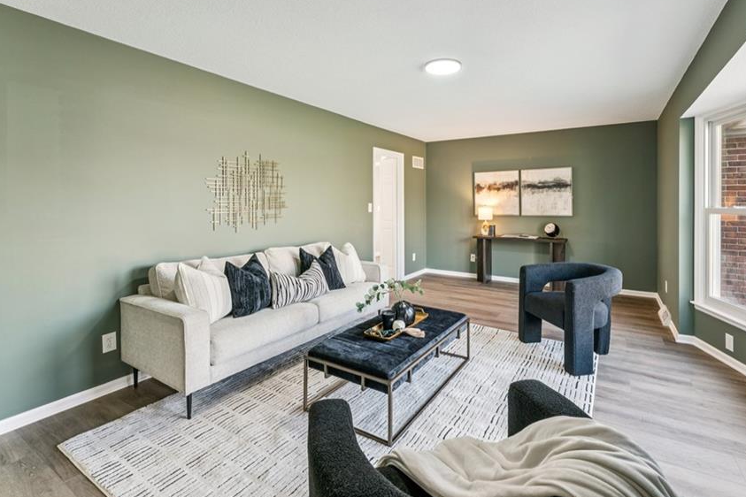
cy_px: 203
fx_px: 352
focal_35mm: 17
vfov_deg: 69.9
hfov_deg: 93.2
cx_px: 391
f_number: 13
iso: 400
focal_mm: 14
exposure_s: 1/5
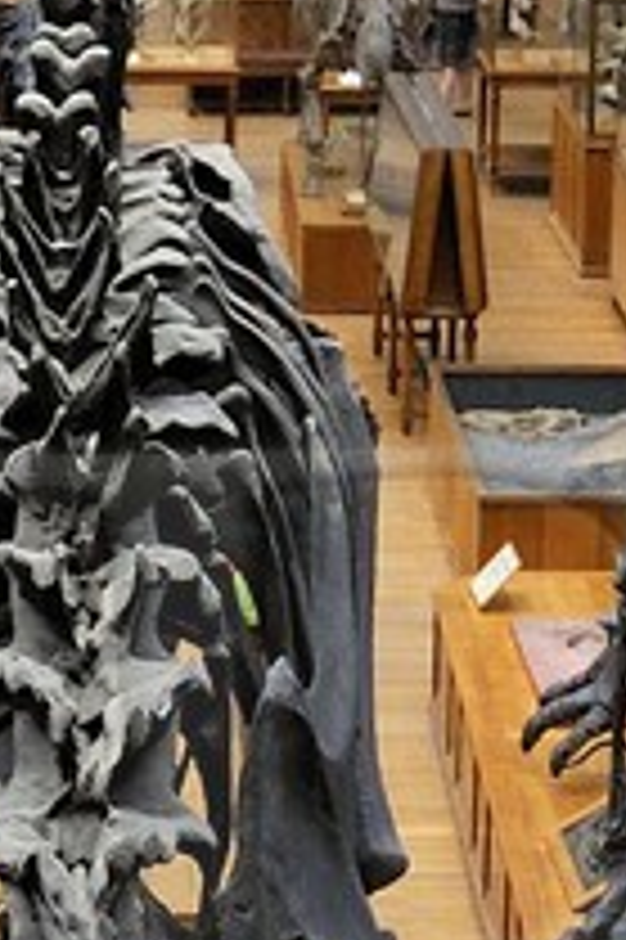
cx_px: 36
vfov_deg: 11.0
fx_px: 4807
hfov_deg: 7.4
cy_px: 1007
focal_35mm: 184
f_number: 5.6
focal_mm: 24
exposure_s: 1/60
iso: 800
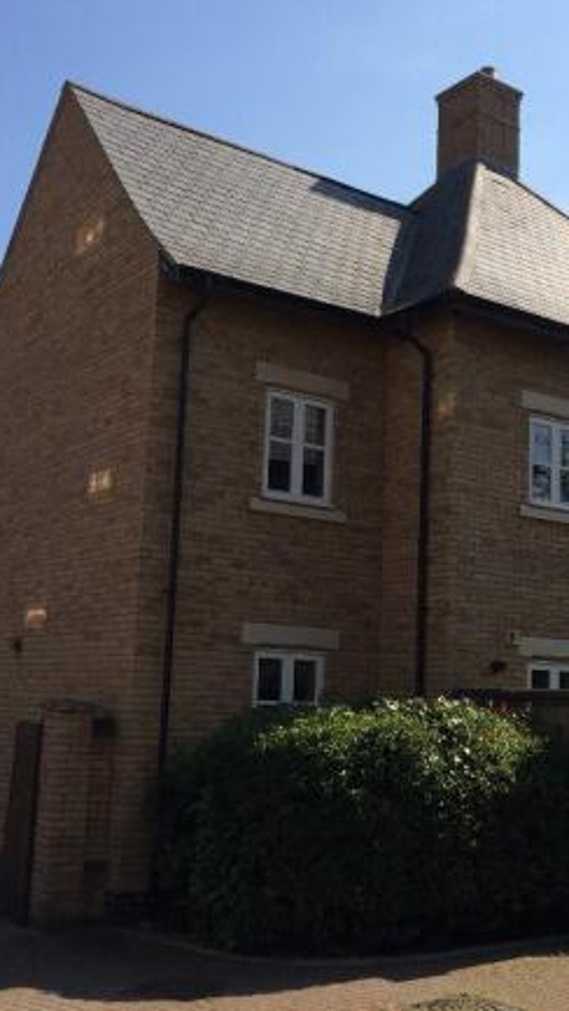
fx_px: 1179
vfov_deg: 46.4
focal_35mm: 44
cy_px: 508
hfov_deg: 27.1
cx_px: 335
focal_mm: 4.12
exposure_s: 1/2283
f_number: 2.2
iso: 40
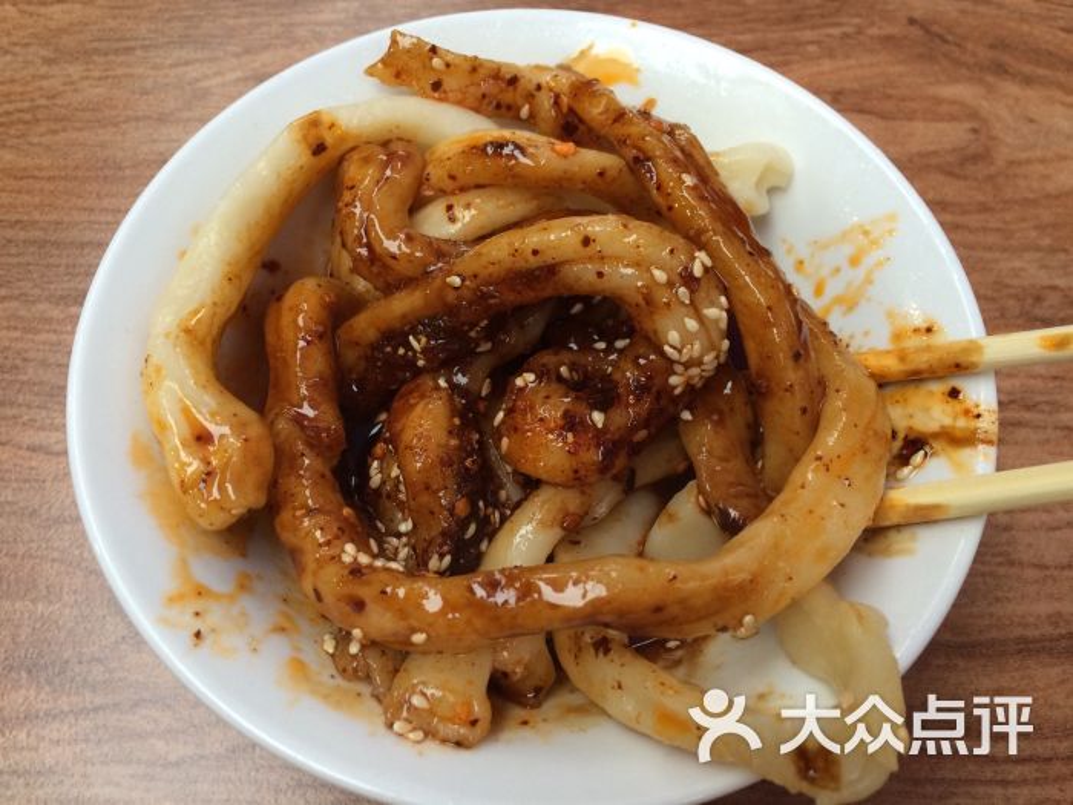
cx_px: 536
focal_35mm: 29
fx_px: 899
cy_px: 402
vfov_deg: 48.2
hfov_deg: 61.7
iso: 80
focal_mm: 4.15
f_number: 2.2
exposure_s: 1/33
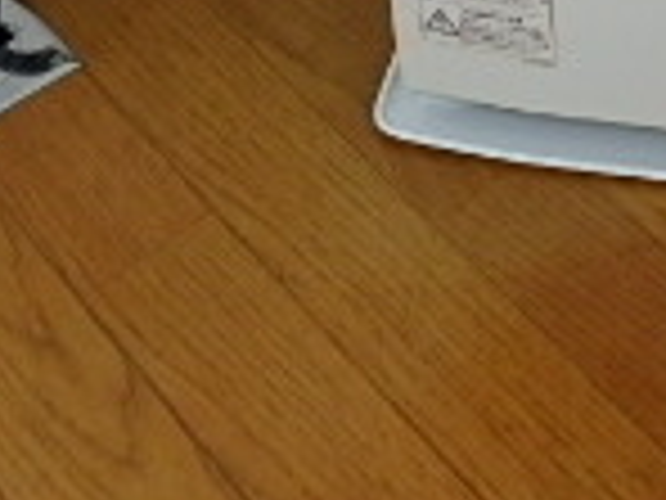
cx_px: 832
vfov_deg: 14.6
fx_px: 1751
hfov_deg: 20.0
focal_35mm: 91
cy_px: -356
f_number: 3.5
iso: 200
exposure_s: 1/40
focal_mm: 3.7
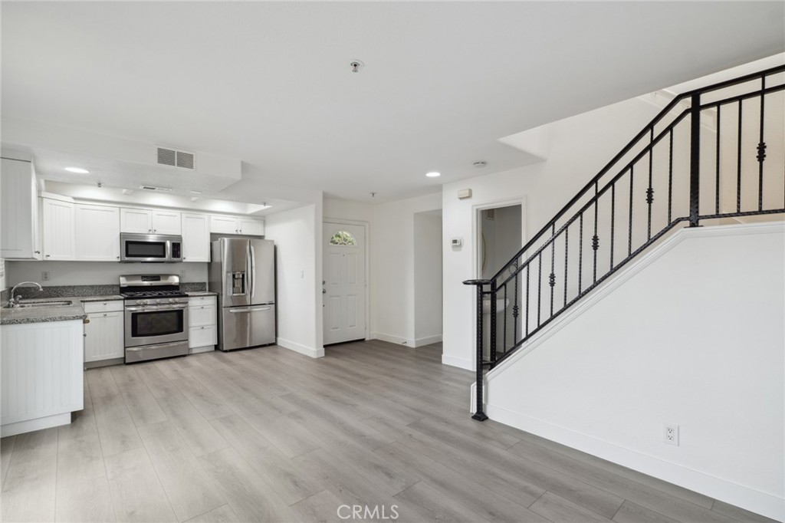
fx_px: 349
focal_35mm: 16
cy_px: 262
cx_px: 392
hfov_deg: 96.8
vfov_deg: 73.7
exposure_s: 1/8
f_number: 8
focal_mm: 16
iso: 160
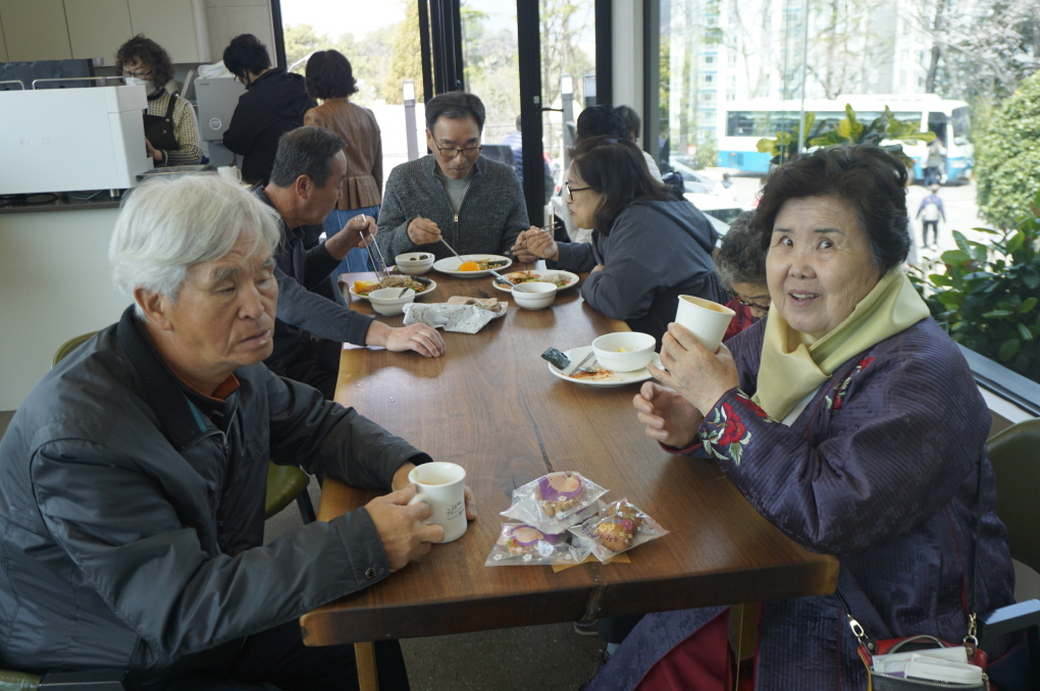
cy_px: 346
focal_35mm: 33
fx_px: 952
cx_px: 520
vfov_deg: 39.9
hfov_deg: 57.3
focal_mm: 22
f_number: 4
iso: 200
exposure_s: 1/160
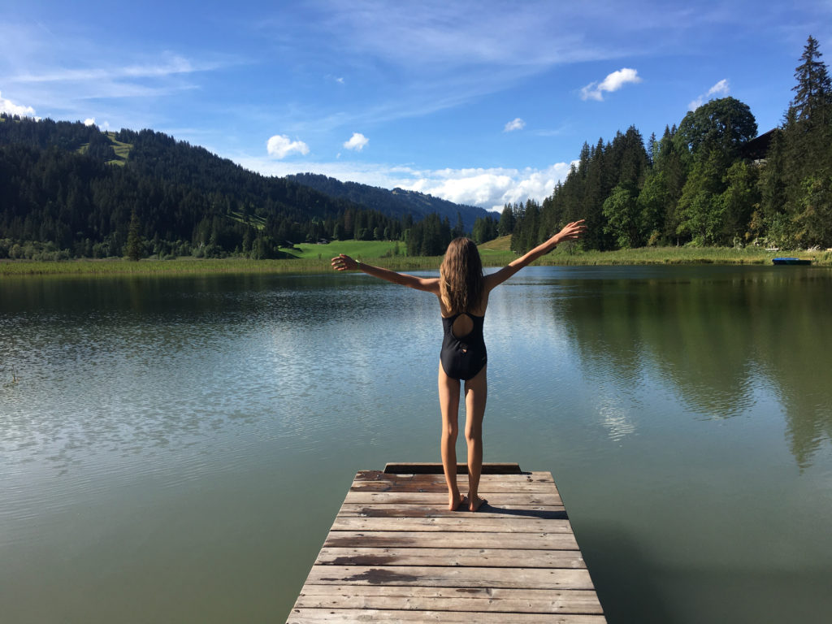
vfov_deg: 48.2
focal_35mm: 29
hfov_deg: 61.7
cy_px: 312
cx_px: 416
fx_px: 697
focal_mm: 4.15
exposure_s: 1/1221
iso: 25
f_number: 2.2
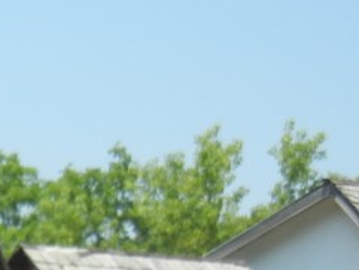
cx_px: -308
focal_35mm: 191
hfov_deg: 9.8
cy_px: 498
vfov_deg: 7.5
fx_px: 1982
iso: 160
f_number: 7.6
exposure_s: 1/213
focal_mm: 8.1
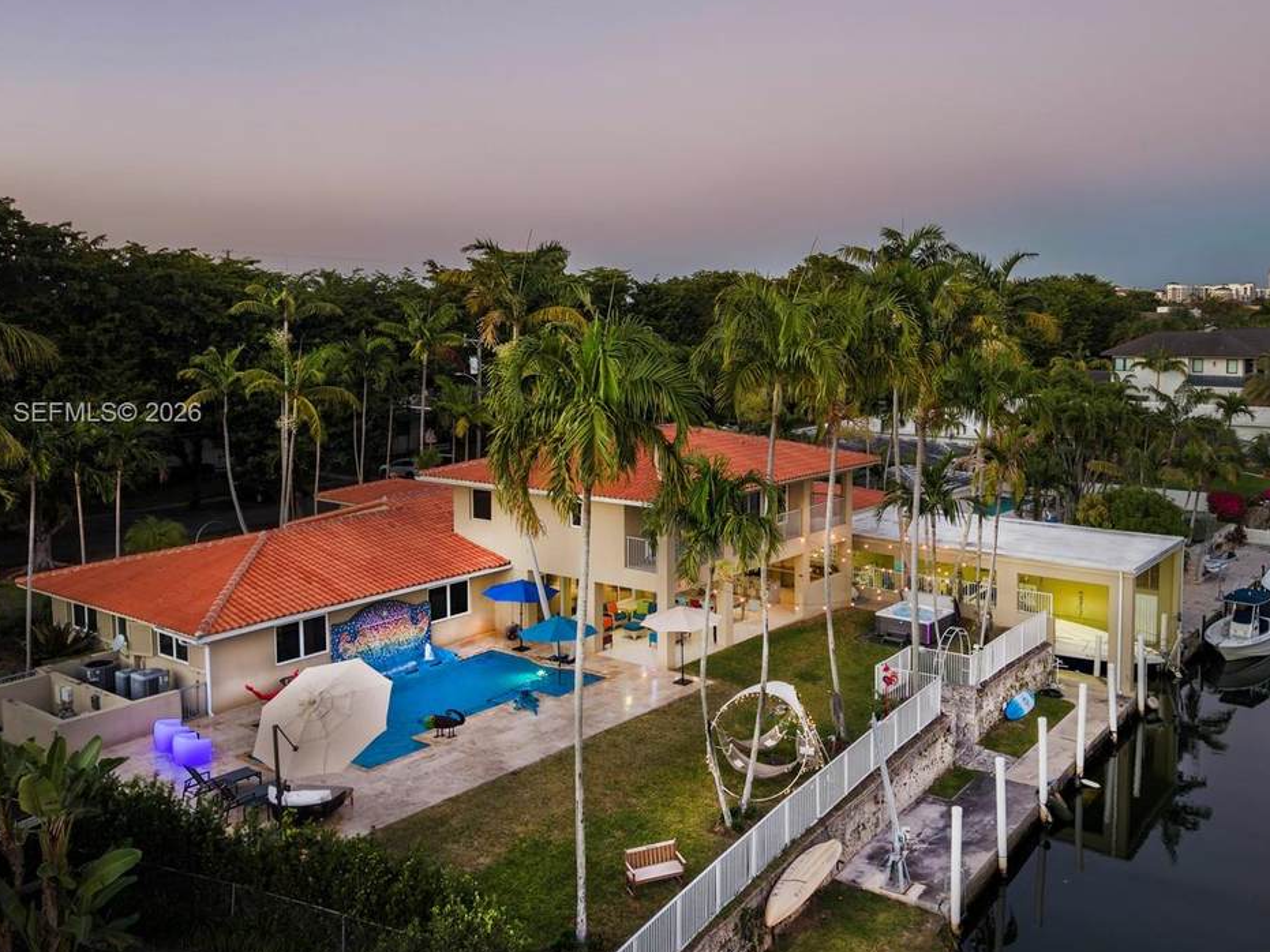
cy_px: 415
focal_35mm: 33
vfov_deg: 42.9
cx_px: 735
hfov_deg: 55.1
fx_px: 1211
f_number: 1.8
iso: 120
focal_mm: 8.67
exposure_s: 1/20
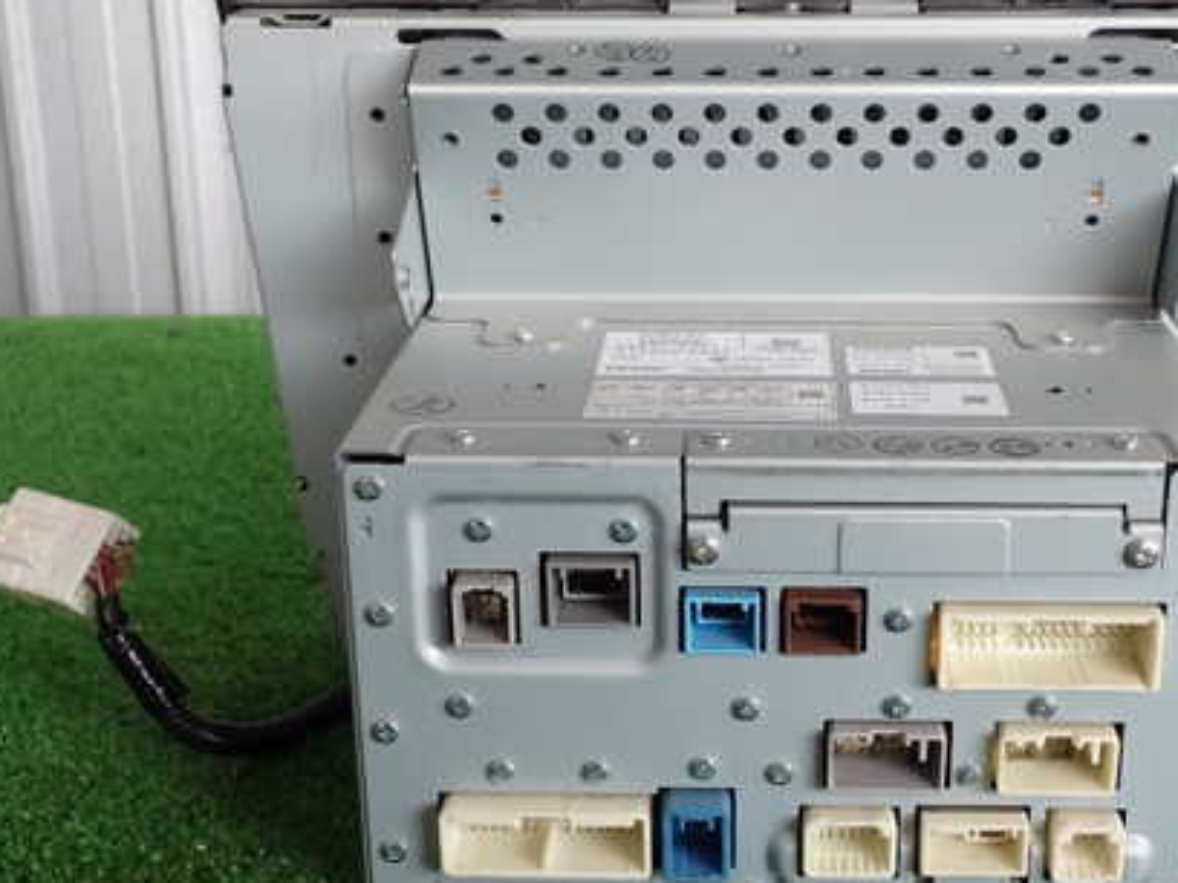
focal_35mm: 53
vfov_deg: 27.5
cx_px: 710
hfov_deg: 36.0
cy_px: 433
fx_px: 1804
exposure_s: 1/100
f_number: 3.5
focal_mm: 6.37
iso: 100
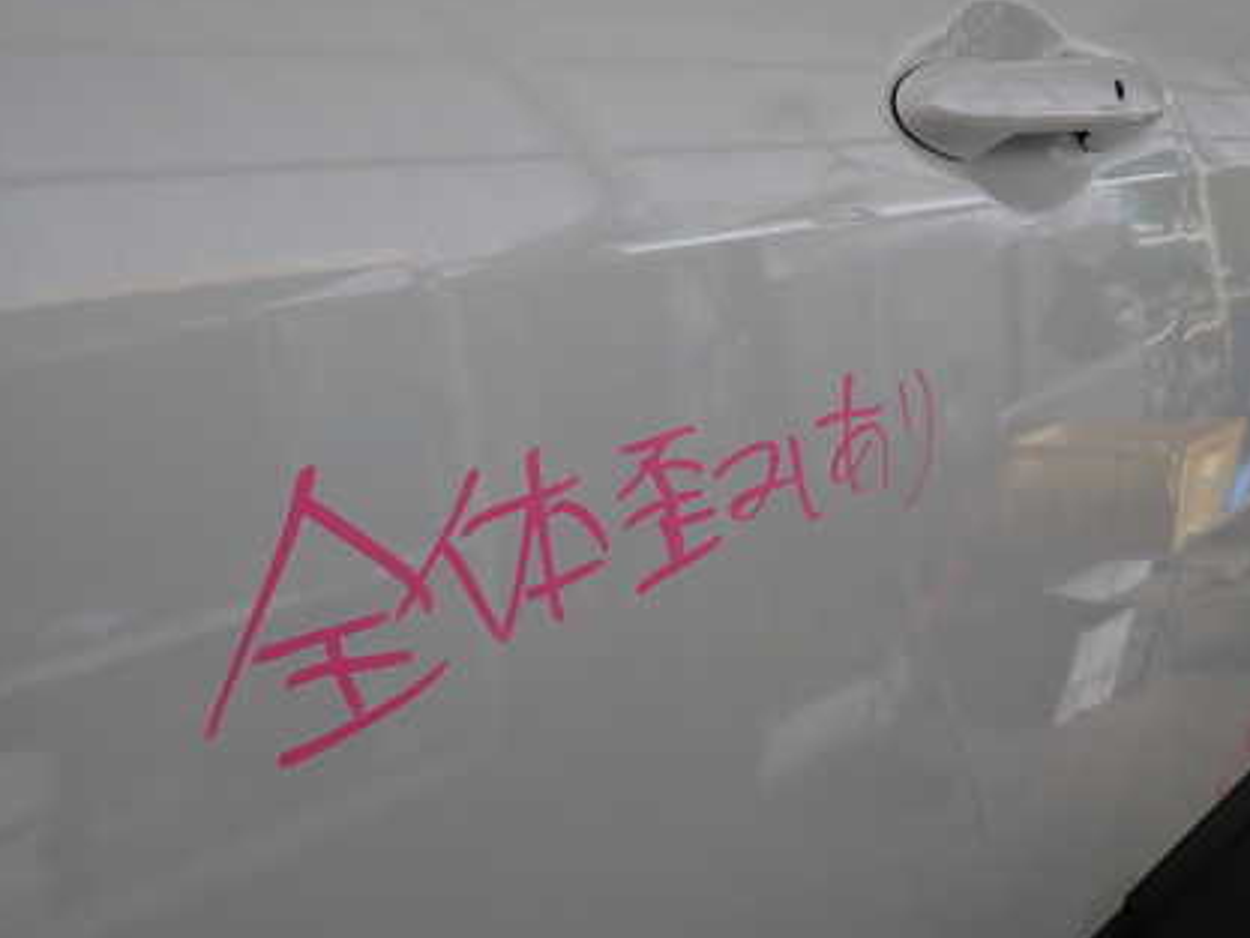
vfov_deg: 39.6
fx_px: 1300
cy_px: 420
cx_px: 647
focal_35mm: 36
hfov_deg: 51.3
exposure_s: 1/125
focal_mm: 4.5
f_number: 2
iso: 100
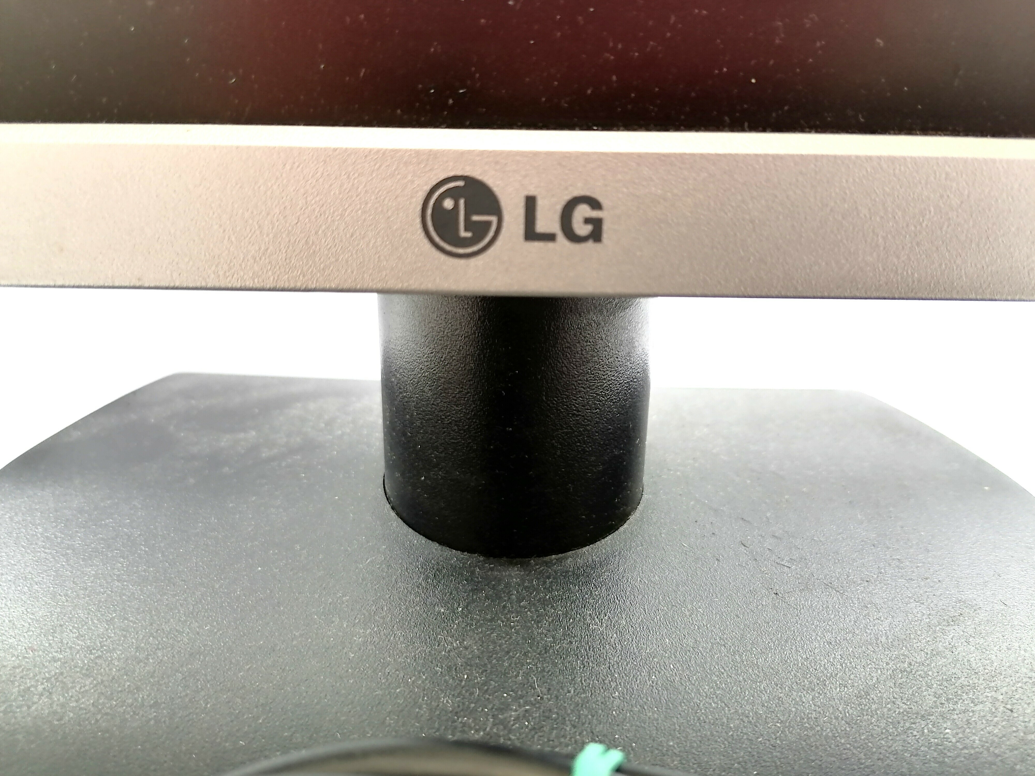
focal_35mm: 27
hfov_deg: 65.3
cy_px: 388
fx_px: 807
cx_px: 518
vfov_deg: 51.4
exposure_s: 1/50
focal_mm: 5.3
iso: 50
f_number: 1.8
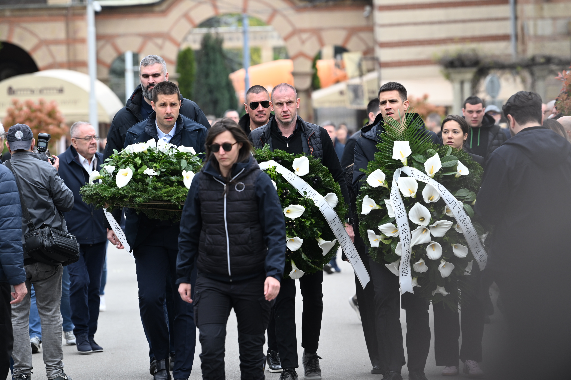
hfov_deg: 10.3
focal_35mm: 200
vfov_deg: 6.9
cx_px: 286
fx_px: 3172
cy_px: 190
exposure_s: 1/640
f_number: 5
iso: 500
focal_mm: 200
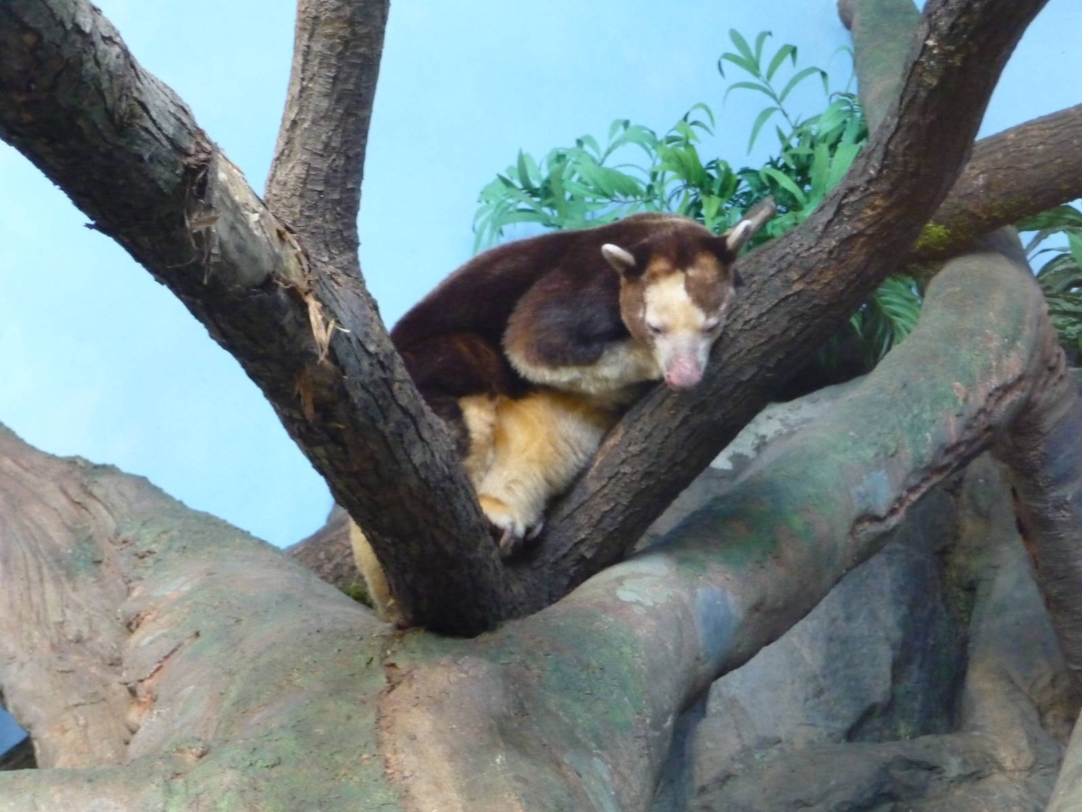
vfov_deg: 12.5
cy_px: 406
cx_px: 541
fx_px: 3720
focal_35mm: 119
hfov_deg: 16.6
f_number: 4.7
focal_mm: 20.3
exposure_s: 1/20
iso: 800
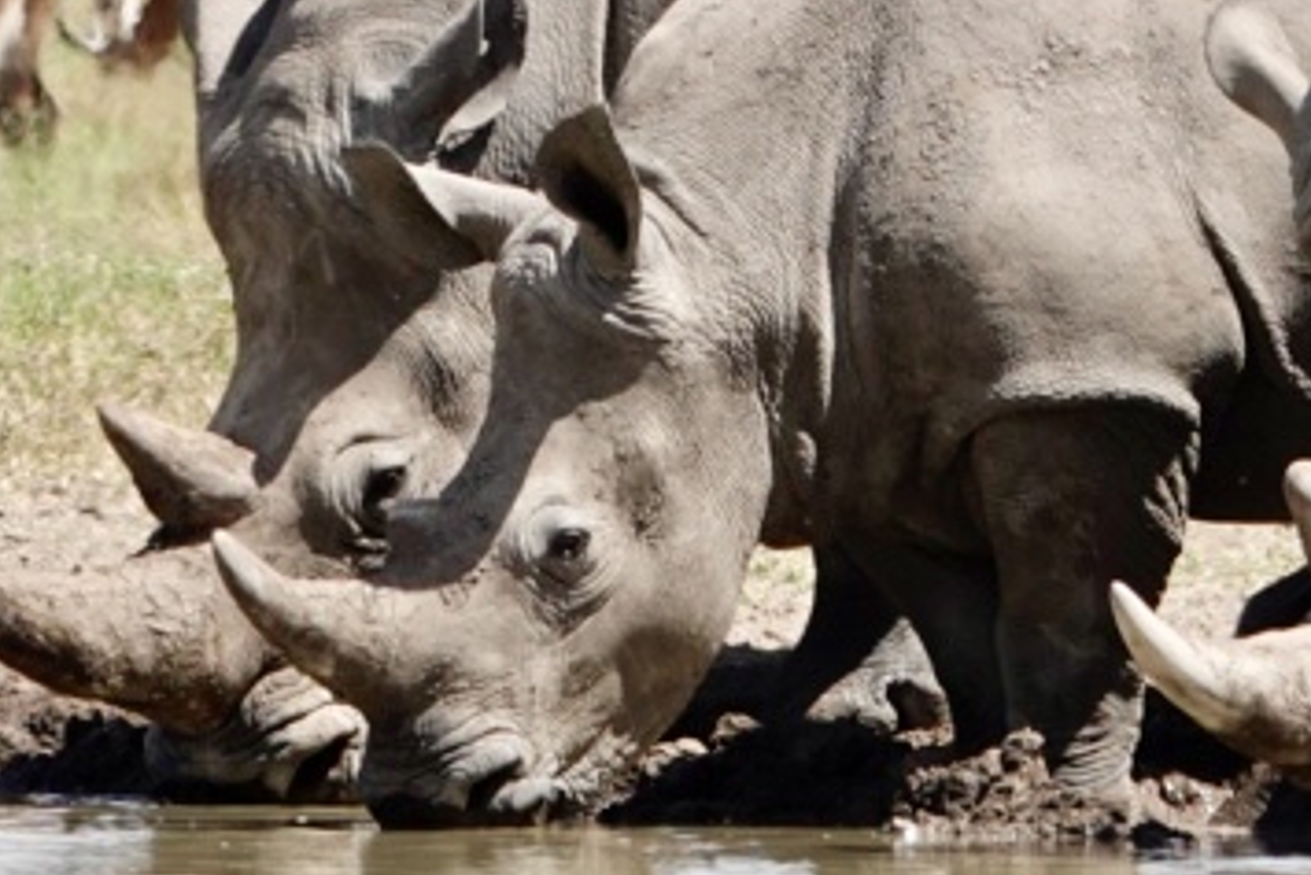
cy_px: 122
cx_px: 1075
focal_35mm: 2136
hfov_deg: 1.0
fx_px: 77814
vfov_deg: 0.6
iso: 100
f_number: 4
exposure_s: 1/640
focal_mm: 171.89
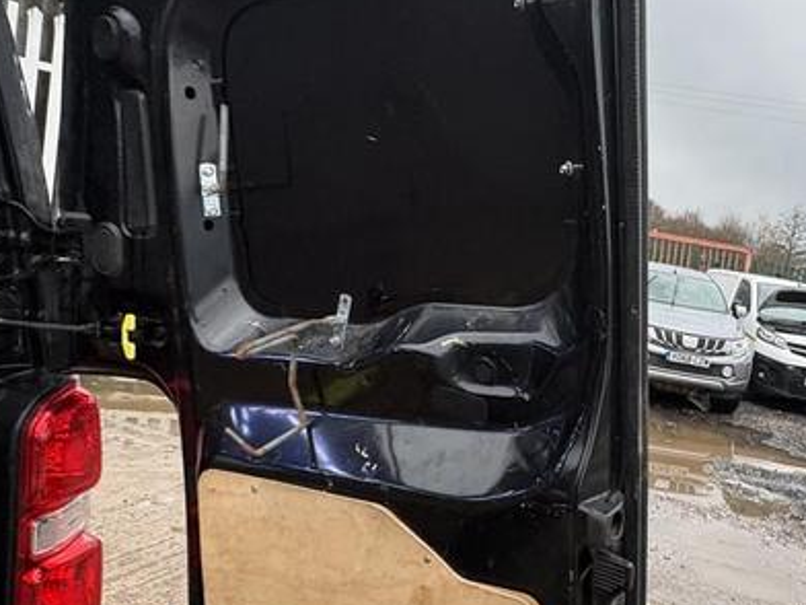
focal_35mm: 32
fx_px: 745
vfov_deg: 44.1
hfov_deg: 55.2
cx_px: 561
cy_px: 337
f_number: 2.2
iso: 200
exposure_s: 1/99
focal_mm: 2.22
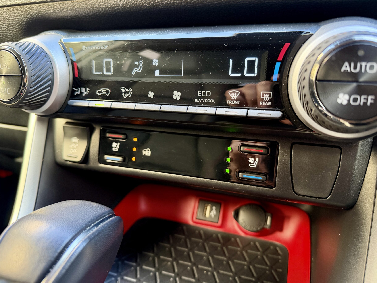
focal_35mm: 25
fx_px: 272
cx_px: 190
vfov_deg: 54.9
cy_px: 138
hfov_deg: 69.4
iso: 400
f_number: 1.78
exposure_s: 1/60
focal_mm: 6.76
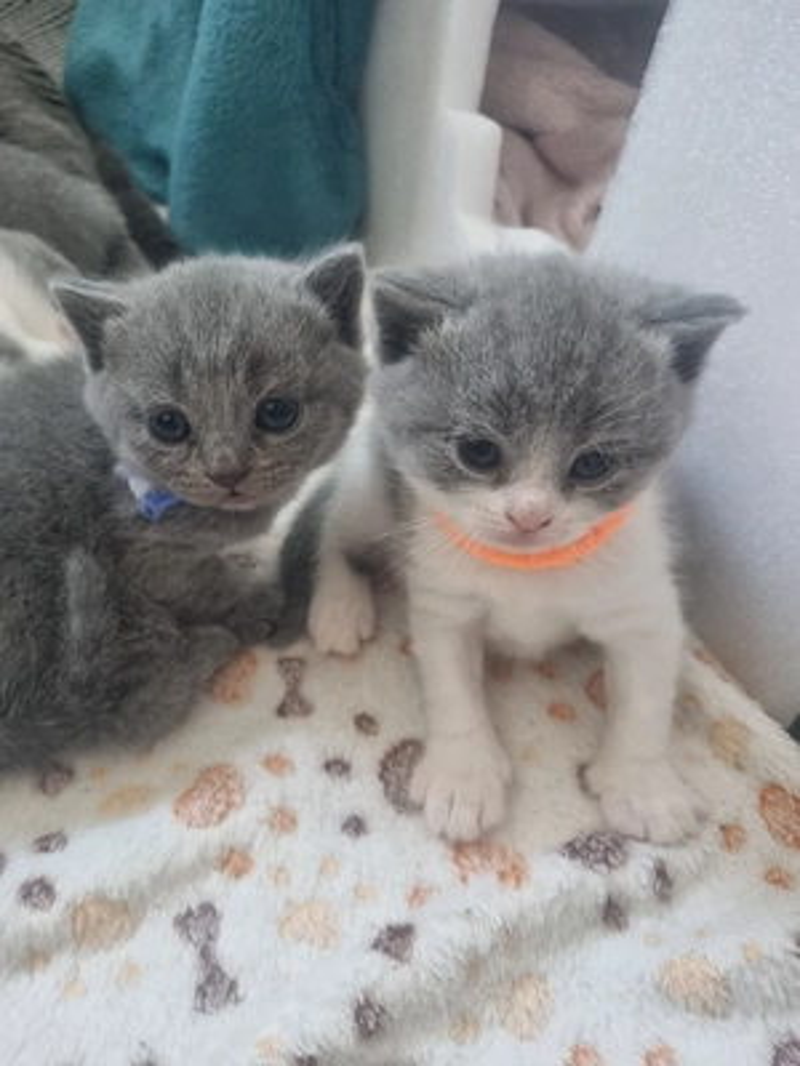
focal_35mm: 26
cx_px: 400
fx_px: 801
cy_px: 533
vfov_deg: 67.3
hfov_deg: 53.1
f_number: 1.8
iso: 640
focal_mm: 5.4
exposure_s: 1/33
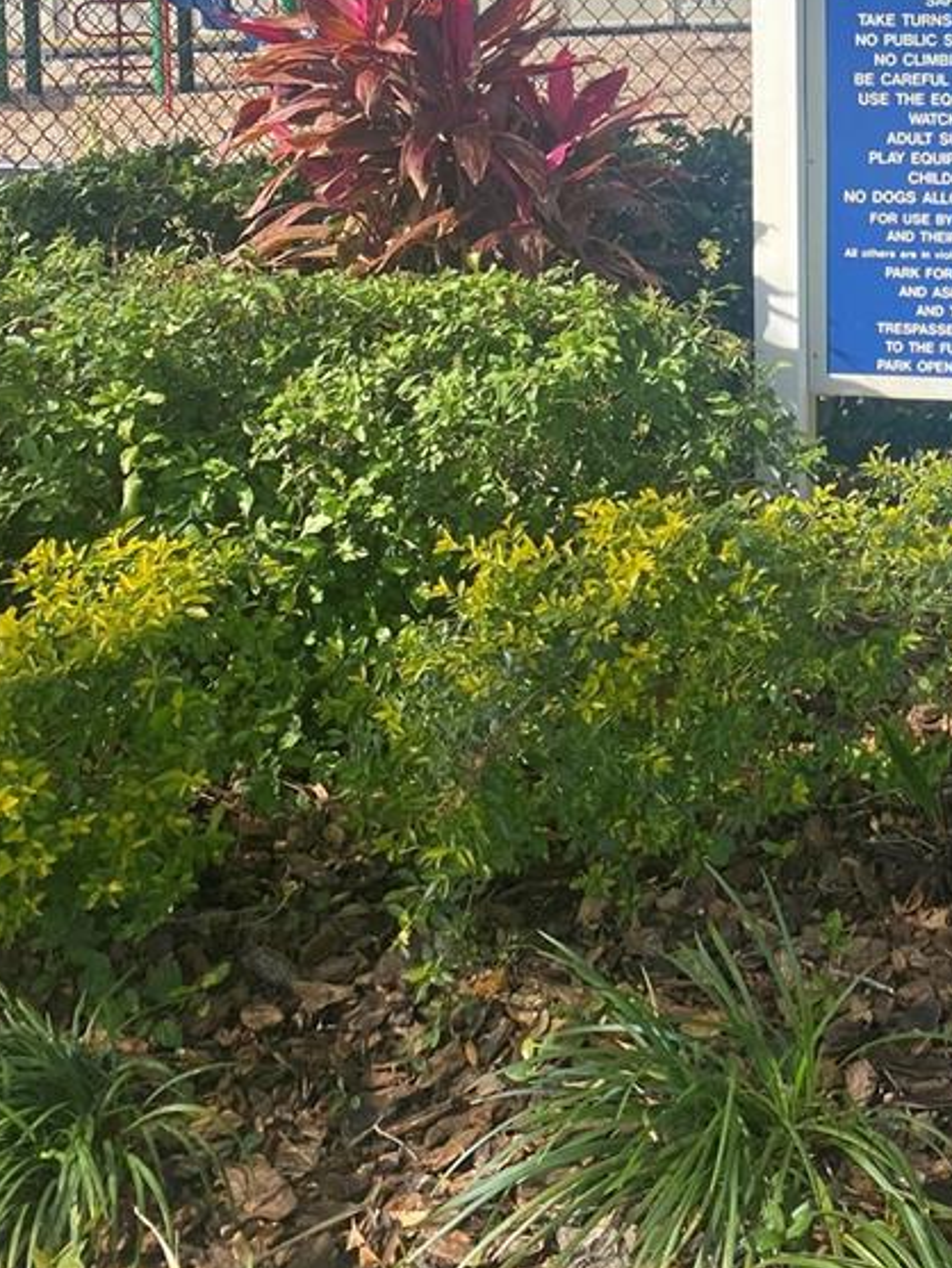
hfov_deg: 24.7
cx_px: 988
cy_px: 93
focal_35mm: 56
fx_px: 2053
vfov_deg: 32.4
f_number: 1.8
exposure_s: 1/1170
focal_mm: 4.25
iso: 32
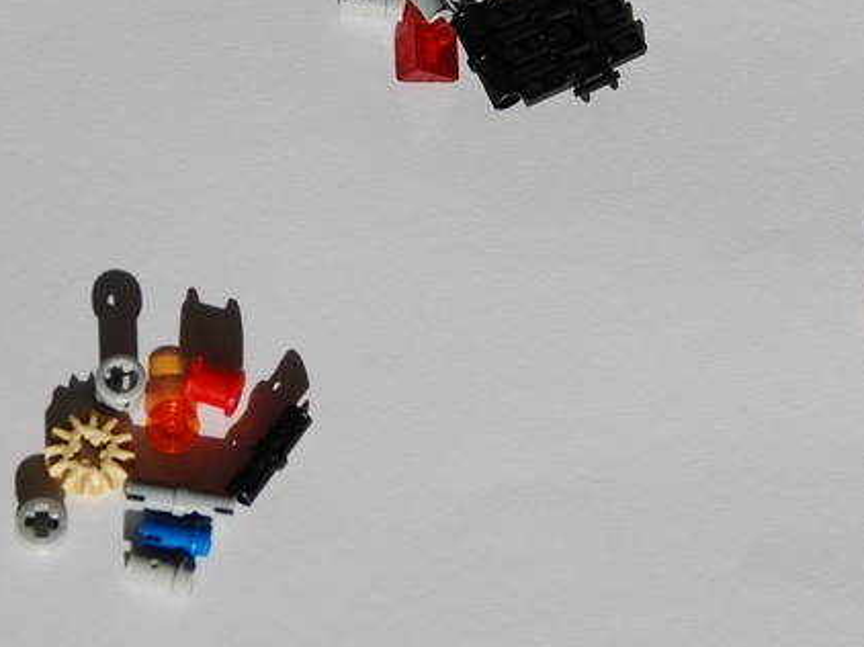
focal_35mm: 196
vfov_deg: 7.6
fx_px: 4889
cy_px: 181
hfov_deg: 10.1
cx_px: 551
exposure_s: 1/1000
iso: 200
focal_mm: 56
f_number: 8
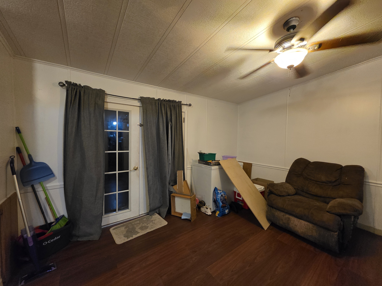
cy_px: 143
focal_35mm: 13
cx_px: 191
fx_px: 143
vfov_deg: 89.9
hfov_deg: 106.2
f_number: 1.9
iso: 1250
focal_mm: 2.2
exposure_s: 1/60
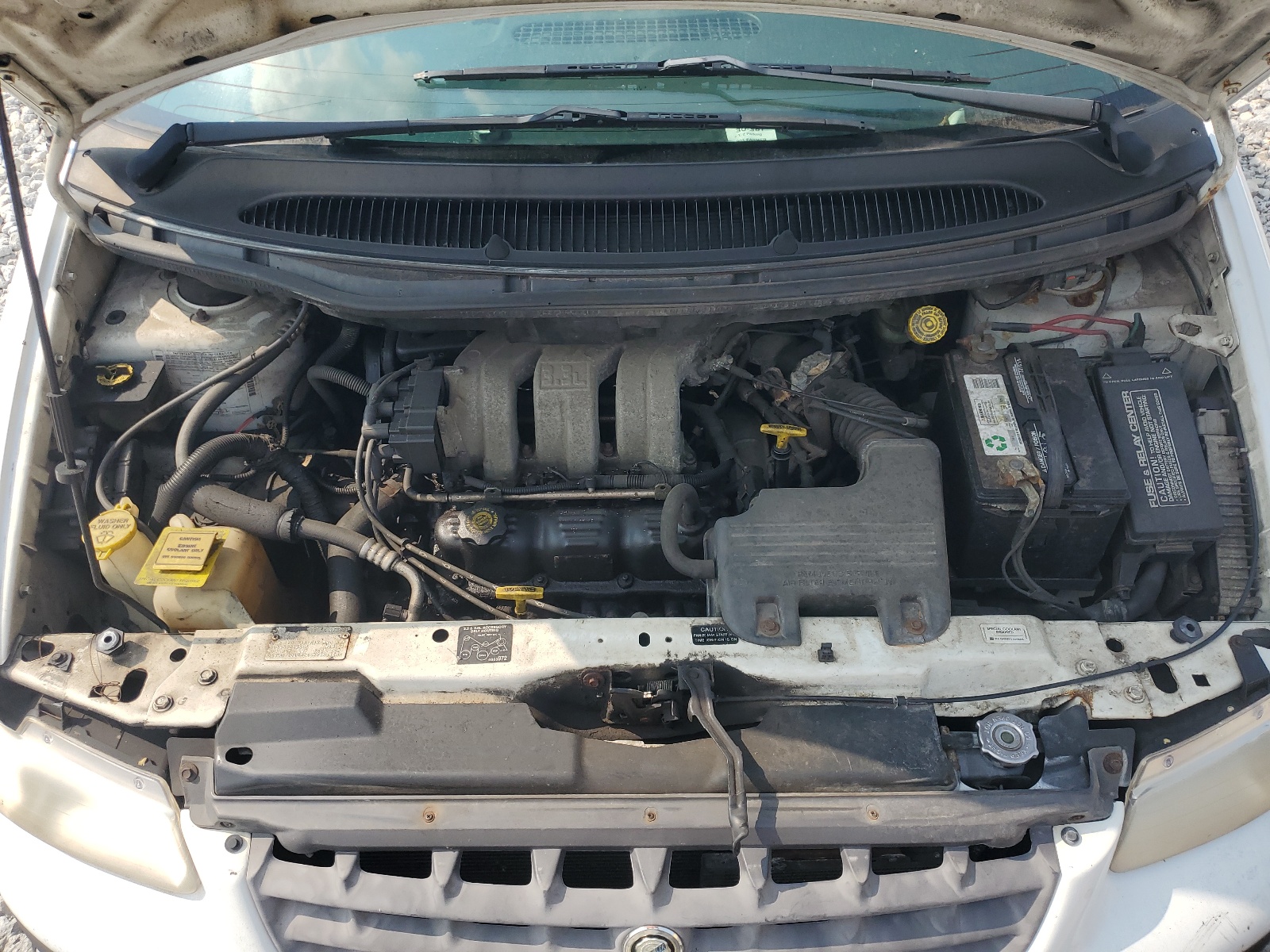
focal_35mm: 26
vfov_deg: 53.1
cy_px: 476
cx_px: 635
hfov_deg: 67.3
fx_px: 954
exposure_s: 1/1667
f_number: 1.5
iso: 50
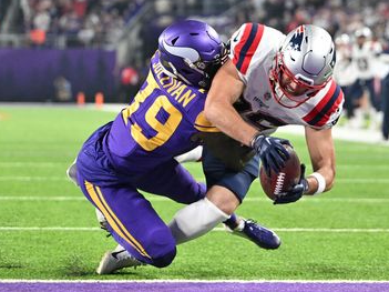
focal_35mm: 114
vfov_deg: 13.0
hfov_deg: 17.3
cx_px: 216
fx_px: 1281
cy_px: 145
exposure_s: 1/1250
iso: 2000
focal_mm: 104
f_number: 2.8
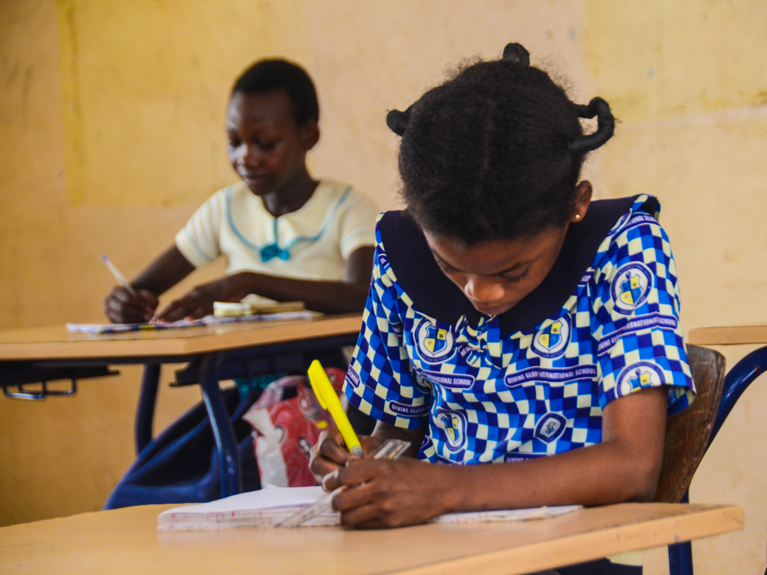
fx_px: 3801
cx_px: 417
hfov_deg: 11.5
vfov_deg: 8.7
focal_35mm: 172
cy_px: 287
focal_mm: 105
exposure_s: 1/125
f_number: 5.6
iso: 500
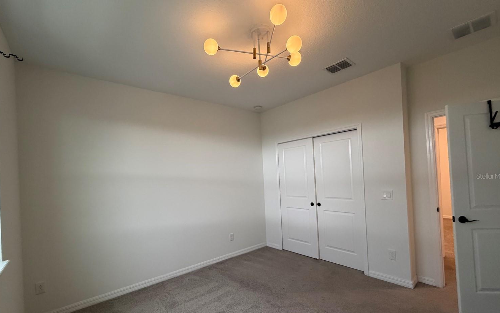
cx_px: 239
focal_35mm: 16
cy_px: 176
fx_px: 218
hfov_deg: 97.8
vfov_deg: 71.0
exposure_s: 1/120
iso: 320
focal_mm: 2.22
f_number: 2.2
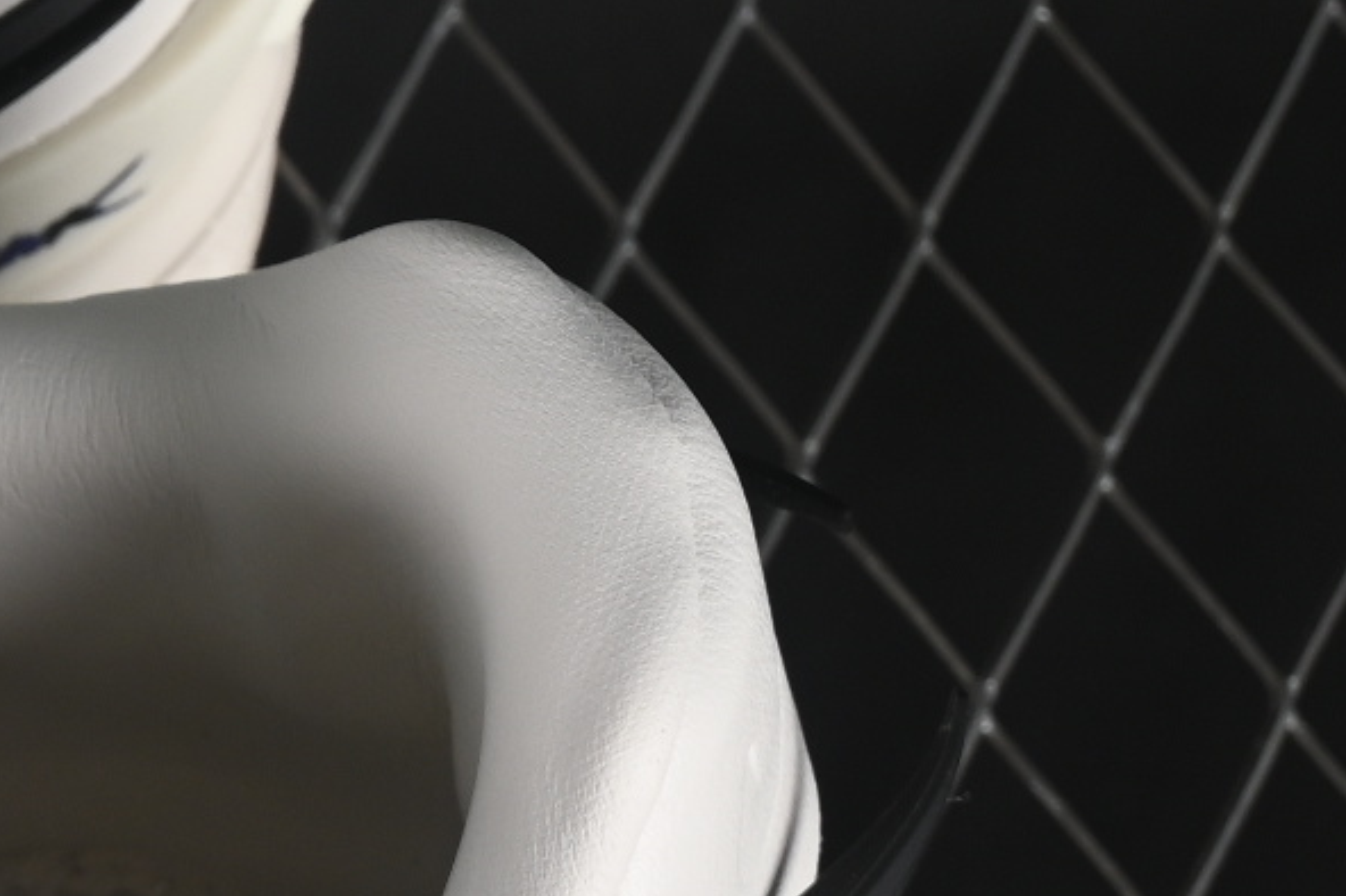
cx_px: -1469
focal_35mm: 353
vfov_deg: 3.9
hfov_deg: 5.7
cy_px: 816
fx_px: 13190
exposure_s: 1/80
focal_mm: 50
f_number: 7.1
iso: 160
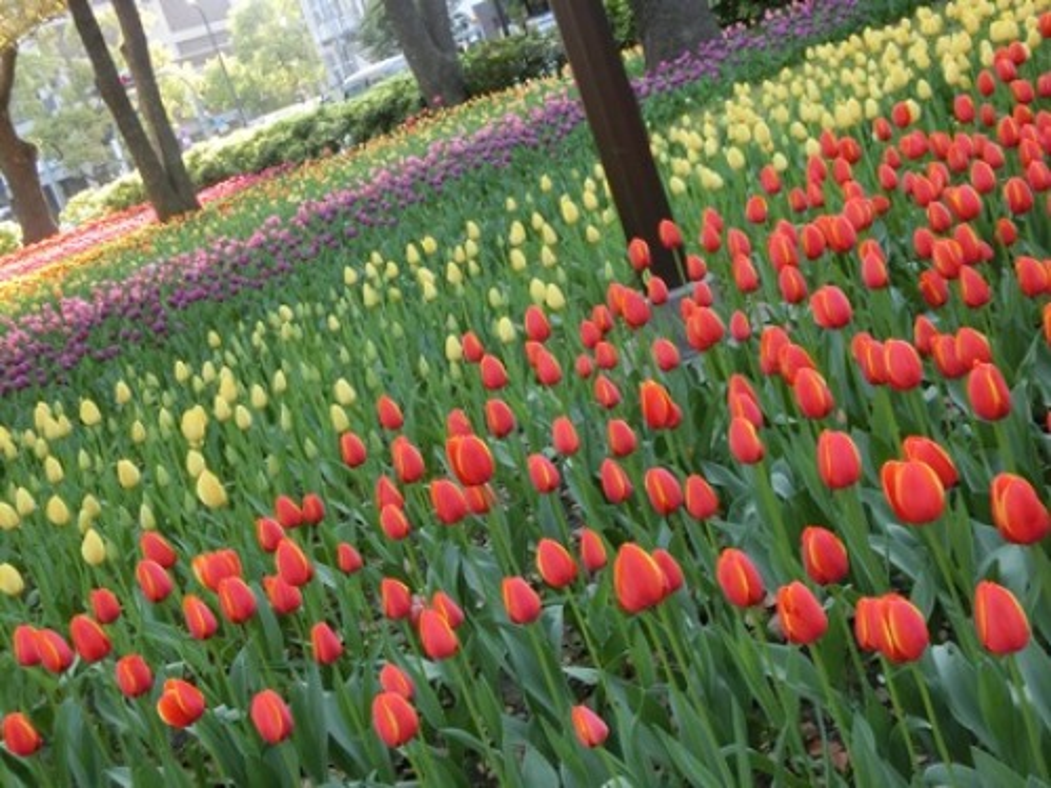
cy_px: 394
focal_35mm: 47
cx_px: 526
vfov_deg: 30.9
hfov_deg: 40.4
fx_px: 1427
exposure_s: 1/125
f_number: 4.2
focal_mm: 8.29
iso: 250
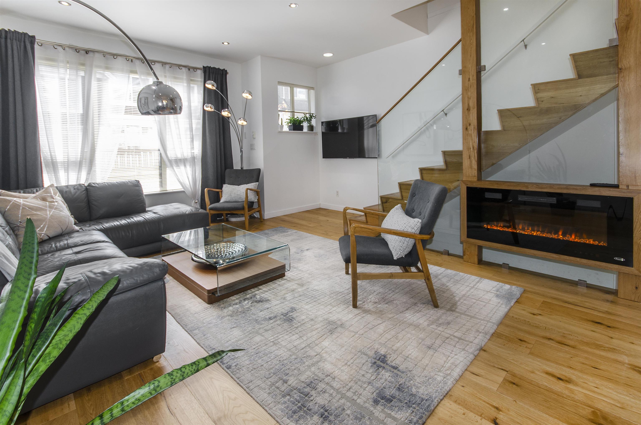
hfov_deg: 100.5
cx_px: 320
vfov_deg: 77.1
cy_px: 212
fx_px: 267
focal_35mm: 15
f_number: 8
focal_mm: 10
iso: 100
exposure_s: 1/20
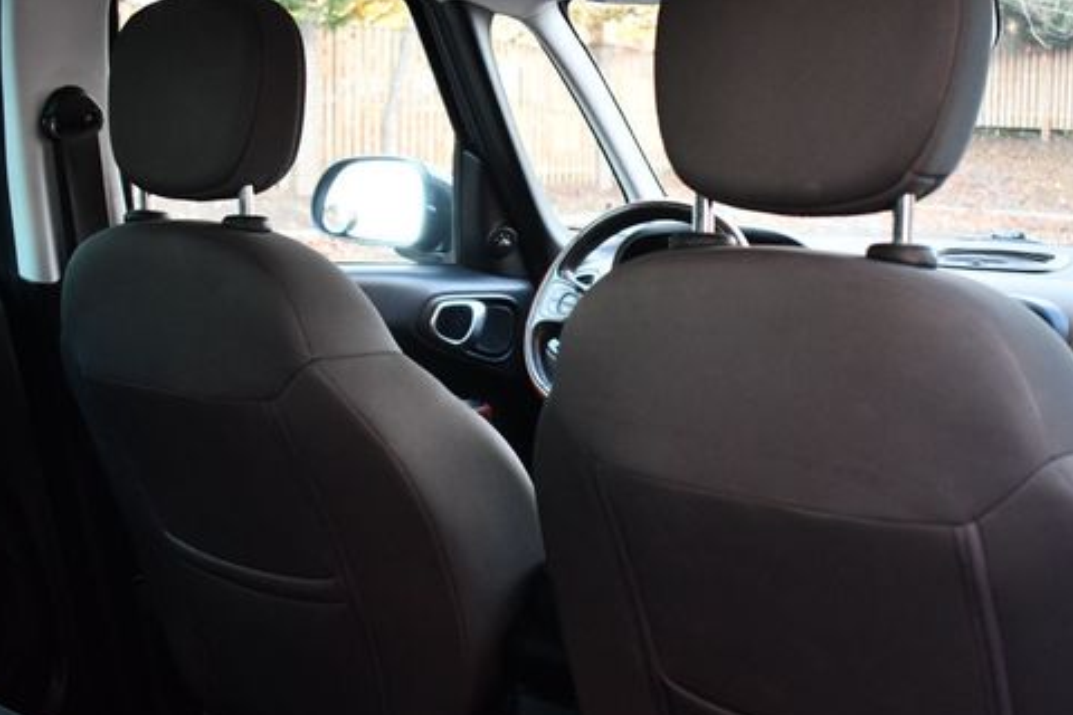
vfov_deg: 30.5
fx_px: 1311
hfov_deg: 44.4
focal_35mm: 44
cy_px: 328
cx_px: 615
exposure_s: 1/125
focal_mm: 22
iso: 2800
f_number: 3.8
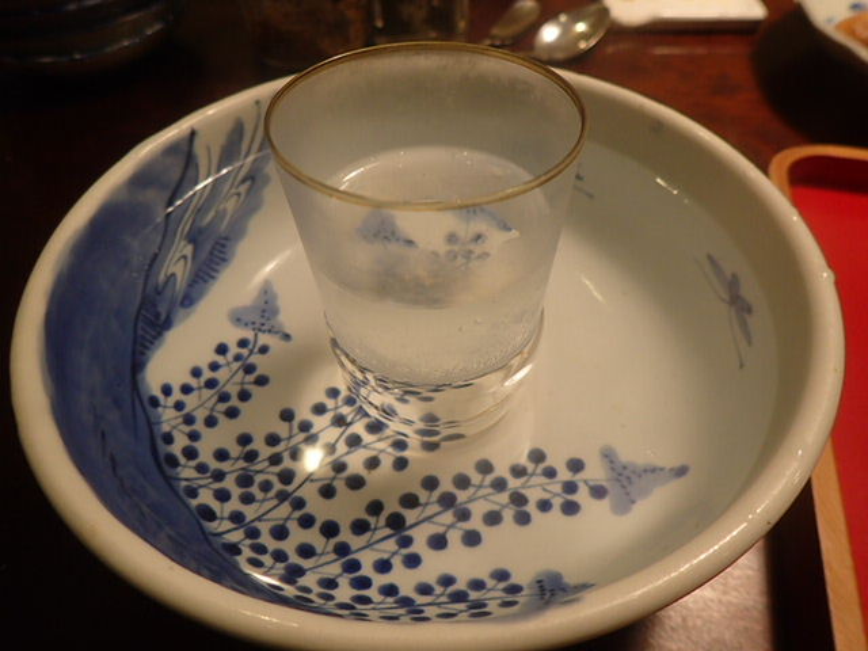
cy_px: 326
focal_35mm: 25
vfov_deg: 54.9
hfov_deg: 69.4
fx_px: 627
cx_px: 434
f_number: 2
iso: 200
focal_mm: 4.5
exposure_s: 1/40
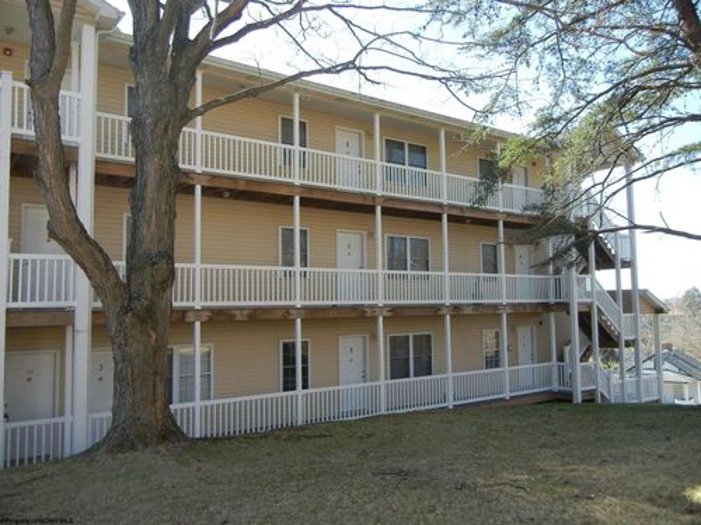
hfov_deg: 60.0
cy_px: 262
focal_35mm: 30
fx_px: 608
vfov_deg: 46.8
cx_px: 350
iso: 160
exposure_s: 1/379
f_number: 3.5
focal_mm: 5.4
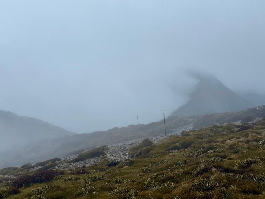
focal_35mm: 48
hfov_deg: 39.7
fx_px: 367
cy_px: 100
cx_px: 132
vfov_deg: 30.3
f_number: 1.78
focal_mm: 6.76
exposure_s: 1/3096
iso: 64
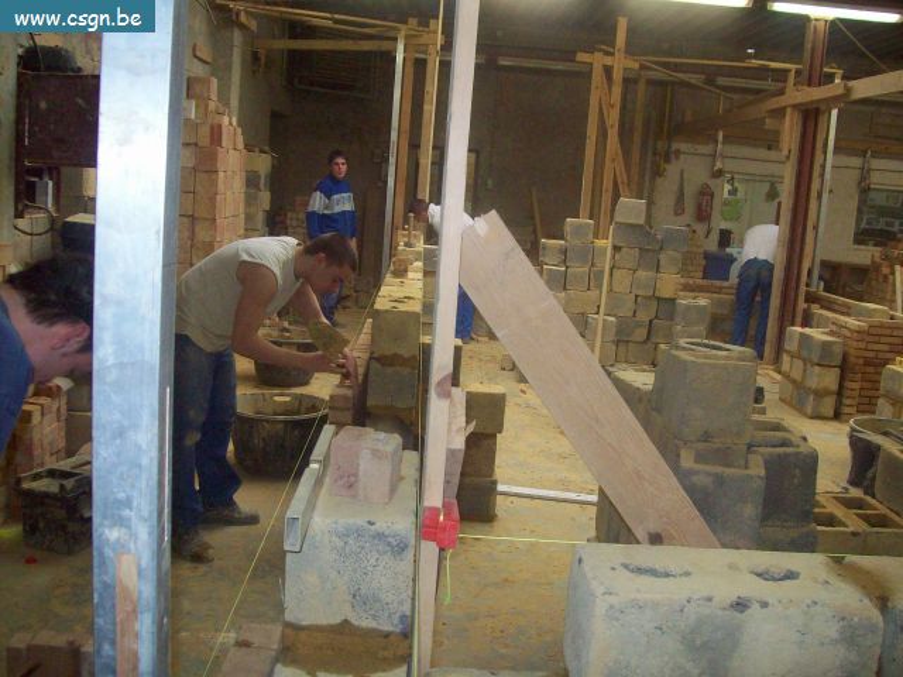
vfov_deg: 39.7
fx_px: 939
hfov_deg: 51.4
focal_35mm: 36
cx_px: 452
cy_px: 338
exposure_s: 1/64
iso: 200
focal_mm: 6
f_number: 2.7
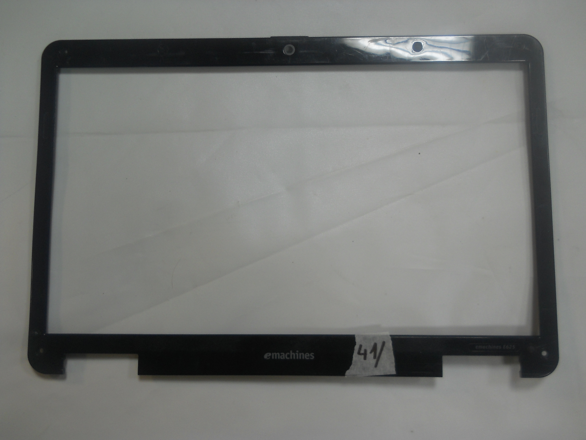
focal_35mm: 41
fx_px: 694
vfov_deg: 35.1
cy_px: 220
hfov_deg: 45.8
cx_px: 293
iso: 100
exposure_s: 1/30
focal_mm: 6.72
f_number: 3.1
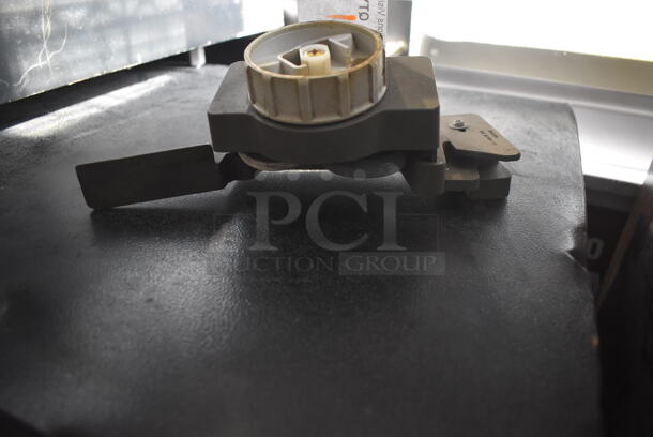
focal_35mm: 27
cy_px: 218
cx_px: 326
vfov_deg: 48.0
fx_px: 490
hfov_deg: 67.3
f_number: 3.5
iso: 2500
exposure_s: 1/125
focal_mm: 18
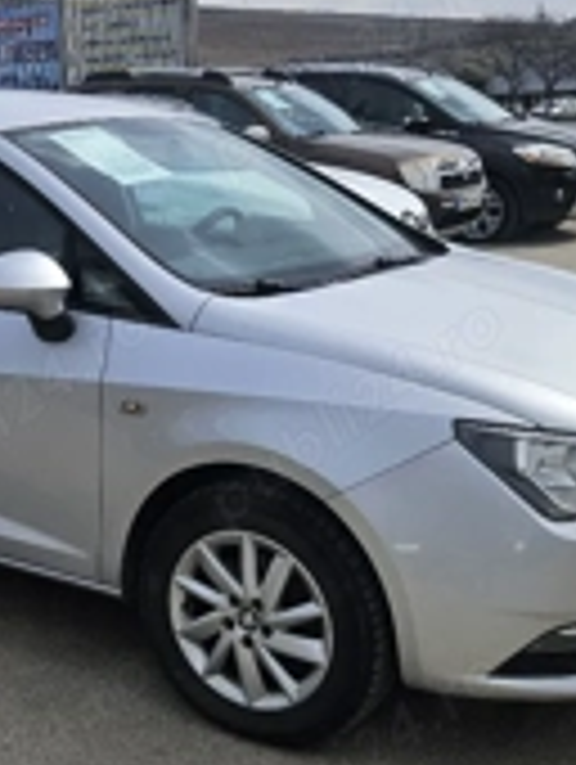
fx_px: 1195
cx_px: 94
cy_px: 468
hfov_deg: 26.5
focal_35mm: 54
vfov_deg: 35.3
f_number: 1.8
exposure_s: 1/3333
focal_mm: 5.4
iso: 25
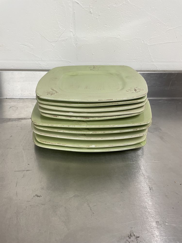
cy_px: 122
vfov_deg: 67.3
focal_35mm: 26
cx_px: 91
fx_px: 182
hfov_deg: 53.1
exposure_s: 1/50
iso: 80
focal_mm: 4.2
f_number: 1.6
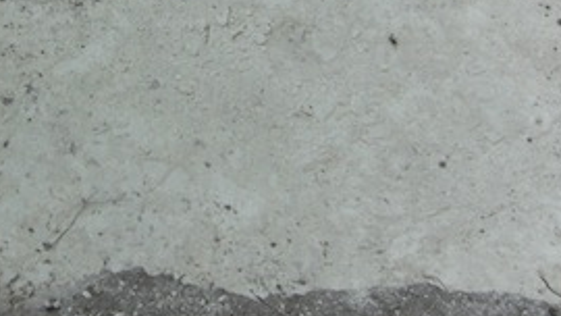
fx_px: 1369
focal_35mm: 92
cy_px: -125
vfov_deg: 12.6
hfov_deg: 22.9
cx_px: 129
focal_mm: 7.9
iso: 200
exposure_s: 1/80
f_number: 2.8
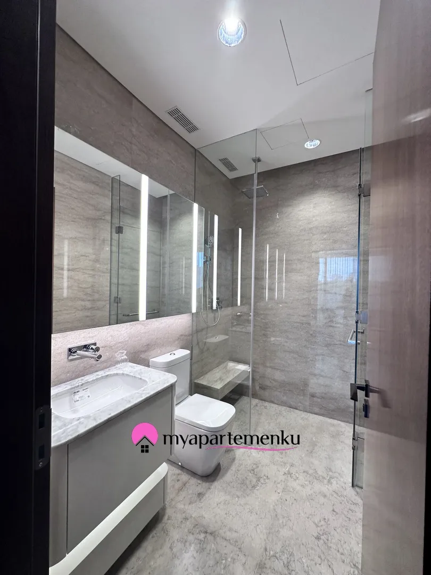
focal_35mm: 14
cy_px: 288
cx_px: 216
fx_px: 232
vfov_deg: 102.1
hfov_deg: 85.7
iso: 125
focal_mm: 2.22
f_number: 2.2
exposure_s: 1/100
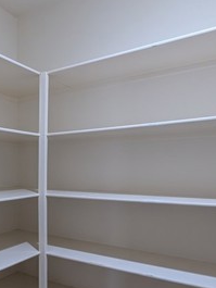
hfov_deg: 46.7
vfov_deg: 60.4
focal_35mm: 29
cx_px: 56
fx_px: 241
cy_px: 189
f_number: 1.7
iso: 364
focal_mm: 2.02
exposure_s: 1/30
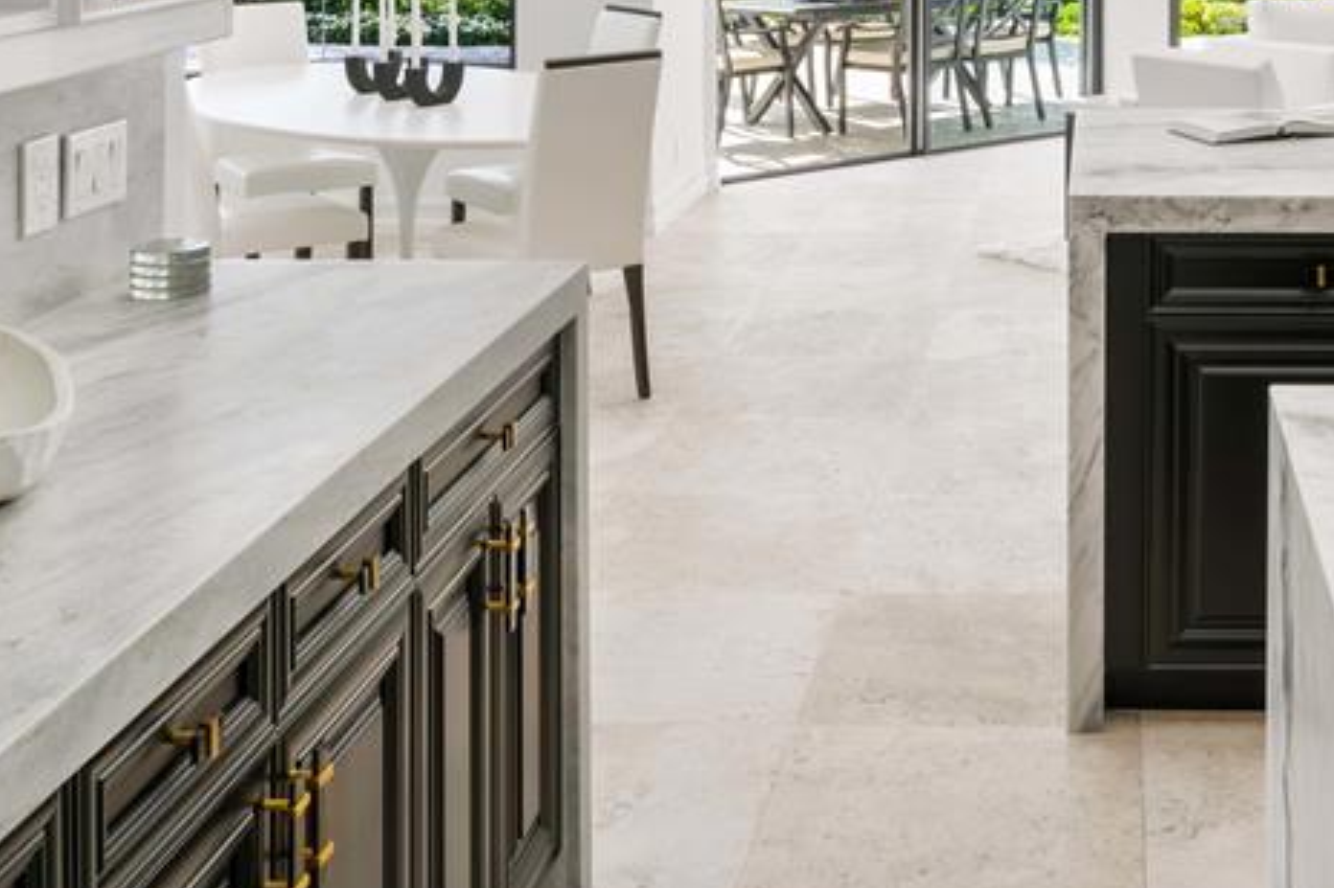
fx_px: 1963
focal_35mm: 53
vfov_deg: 24.5
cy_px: 27
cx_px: 1116
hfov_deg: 36.0
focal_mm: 24
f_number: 11
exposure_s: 1/1.67
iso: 100
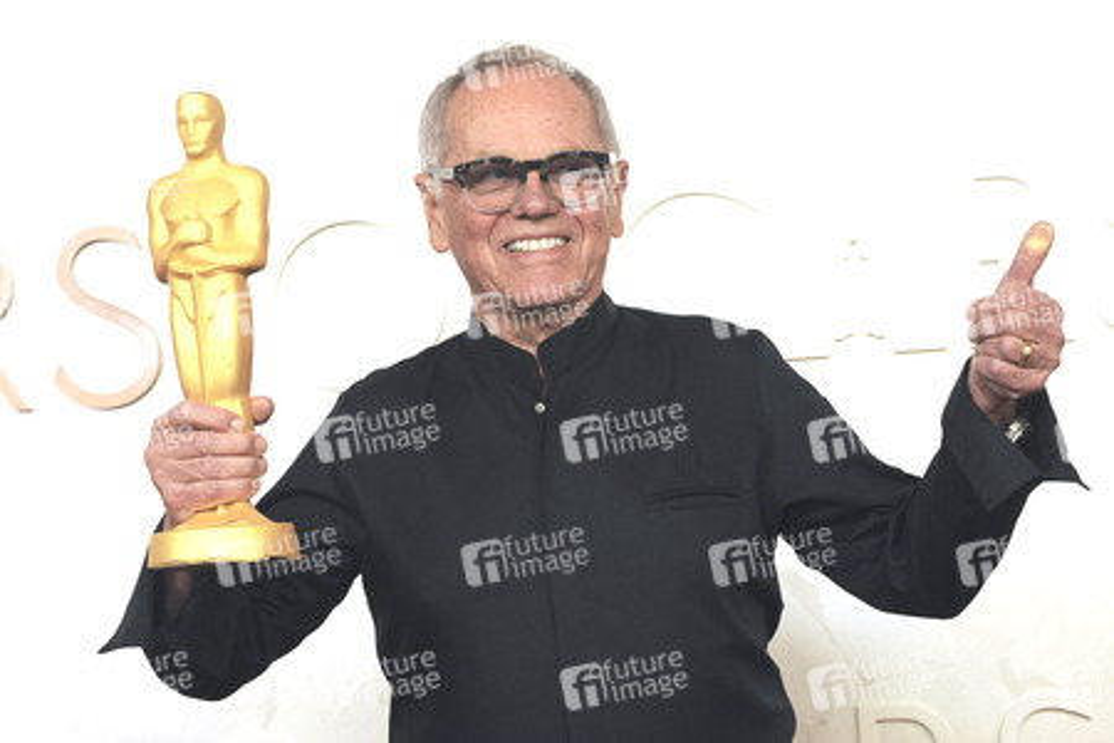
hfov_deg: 22.1
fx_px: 2847
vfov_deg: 14.9
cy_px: 372
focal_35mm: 92
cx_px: 557
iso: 2000
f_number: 7.1
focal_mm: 92
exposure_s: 1/250
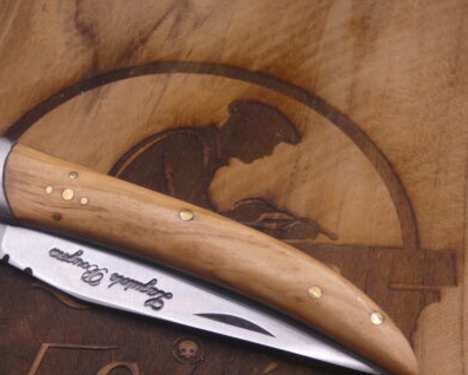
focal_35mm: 90
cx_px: 169
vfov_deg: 17.0
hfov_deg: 21.2
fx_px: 1247
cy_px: 258
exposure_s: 1/80
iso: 200
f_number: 4.1
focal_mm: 10.8
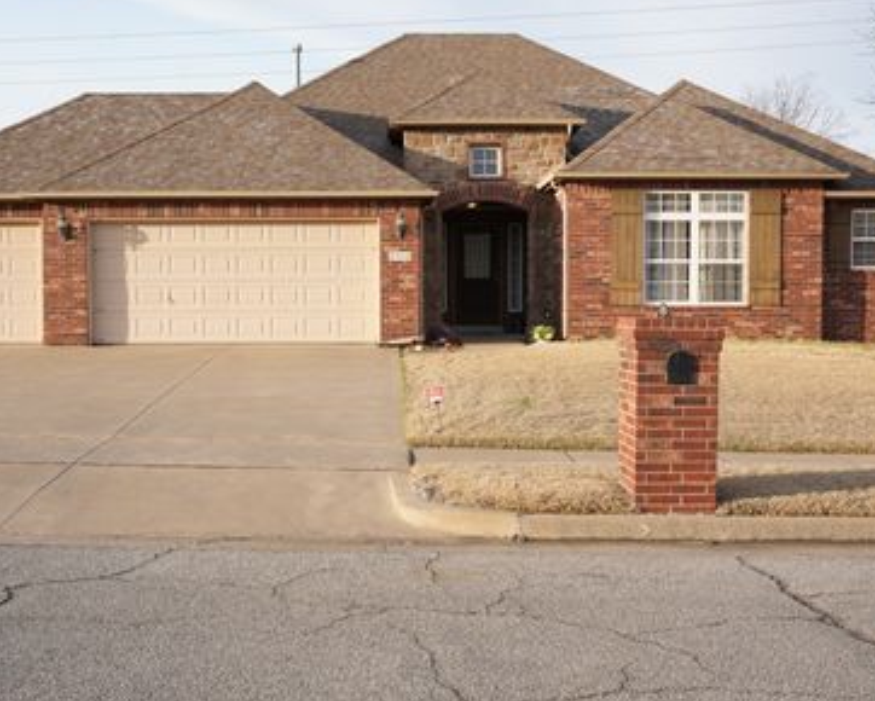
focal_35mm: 44
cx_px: 392
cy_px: 335
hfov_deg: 41.8
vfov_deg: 34.1
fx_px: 1143
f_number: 9
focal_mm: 34.1
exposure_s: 1/80
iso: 125
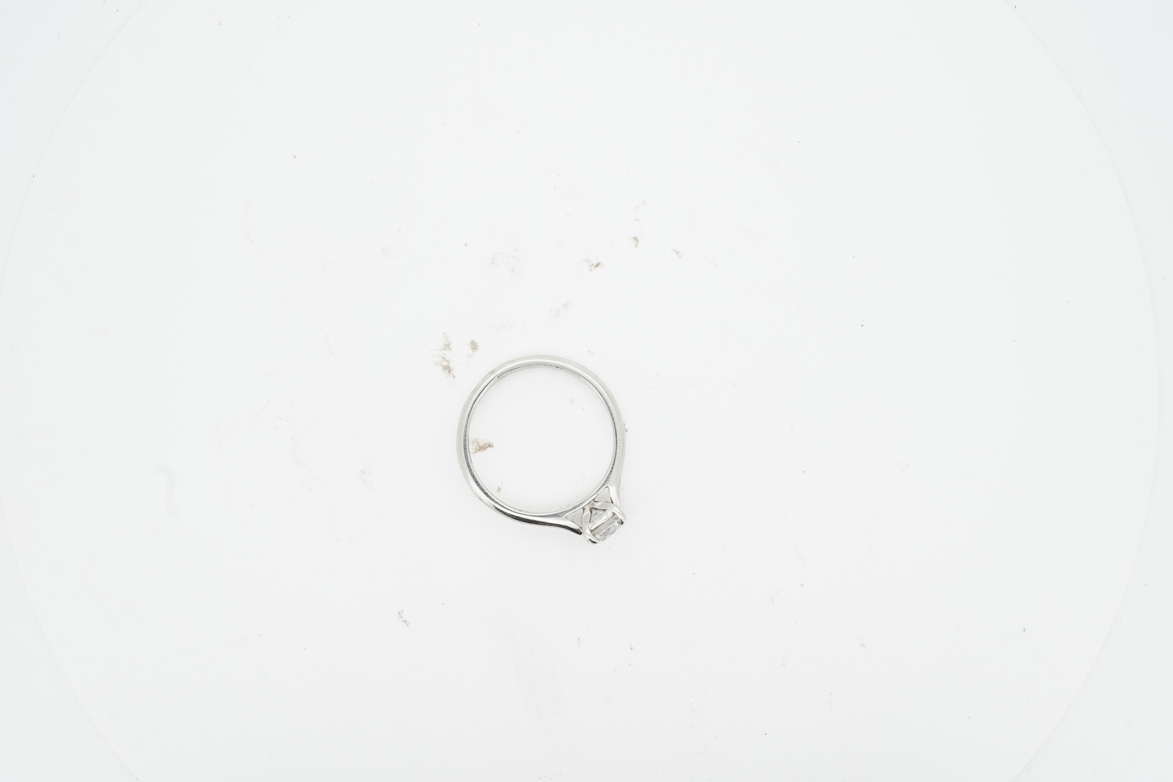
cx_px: 586
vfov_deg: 29.9
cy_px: 391
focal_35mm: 45
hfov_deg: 43.6
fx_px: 1466
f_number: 22
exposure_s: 1/100
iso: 200
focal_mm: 30
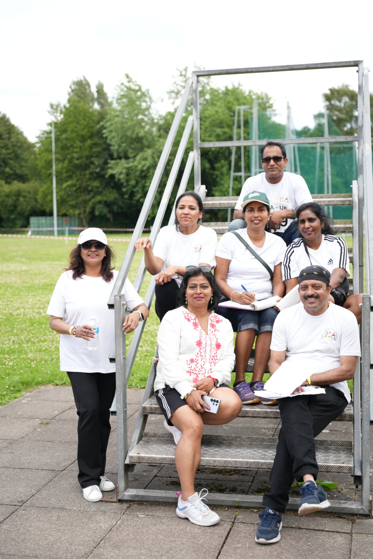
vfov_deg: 40.6
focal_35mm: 49
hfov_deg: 27.7
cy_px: 280
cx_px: 186
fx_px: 757
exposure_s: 1/800
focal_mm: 48.7
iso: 250
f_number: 2.8
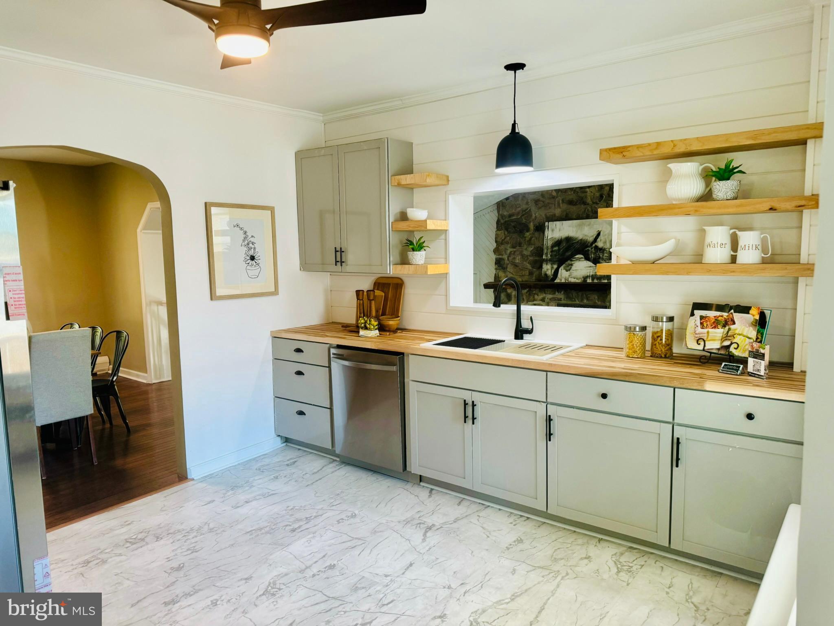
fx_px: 578
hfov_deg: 71.6
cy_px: 313
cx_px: 417
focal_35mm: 24
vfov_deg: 56.8
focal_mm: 6.76
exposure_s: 1/120
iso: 200
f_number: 1.78
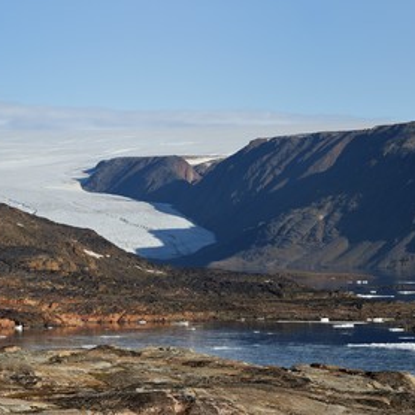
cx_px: 151
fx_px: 3486
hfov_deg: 6.8
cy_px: 208
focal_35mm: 257
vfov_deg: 6.8
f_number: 14
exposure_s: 1/320
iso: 200
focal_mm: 200
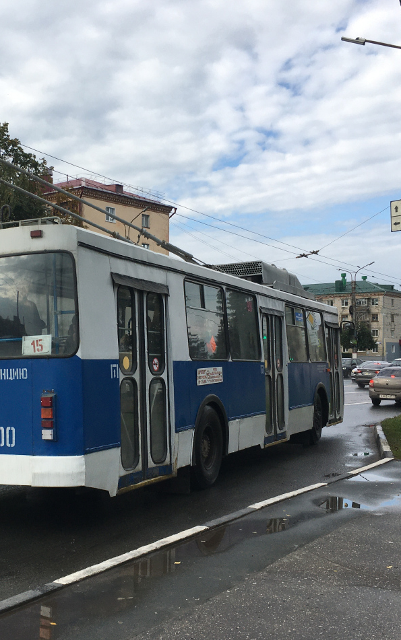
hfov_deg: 29.9
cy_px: 319
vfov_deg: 47.2
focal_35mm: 42
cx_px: 89
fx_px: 734
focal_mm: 4.15
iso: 25
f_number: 2.2
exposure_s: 1/1166
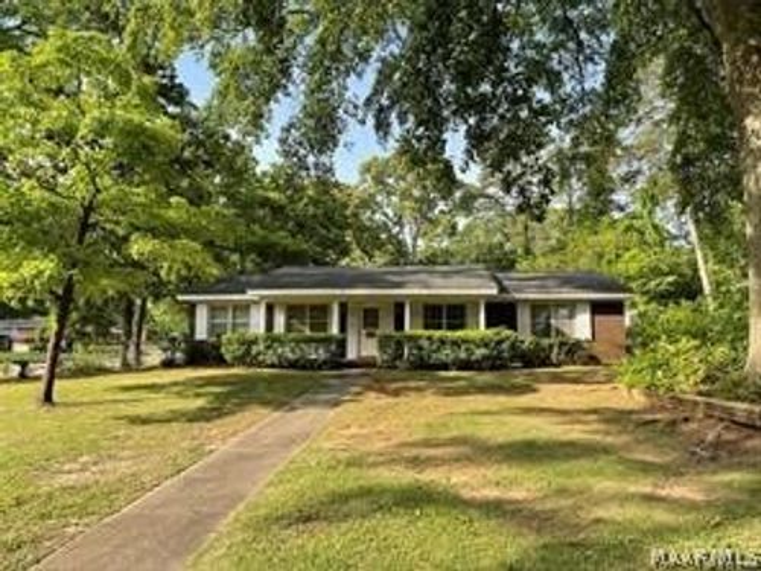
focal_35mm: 26
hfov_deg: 67.3
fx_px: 572
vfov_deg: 53.1
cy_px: 286
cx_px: 380
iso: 32
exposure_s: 1/923
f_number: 1.6
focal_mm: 5.1
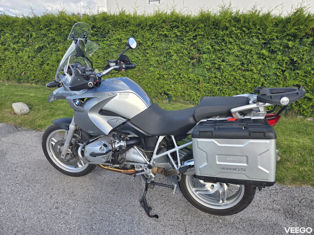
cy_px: 118
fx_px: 209
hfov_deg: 73.9
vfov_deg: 58.9
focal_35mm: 23
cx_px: 157
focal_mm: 5.4
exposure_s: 1/1053
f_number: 1.8
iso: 80
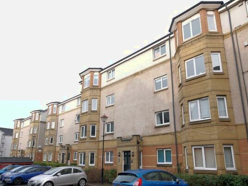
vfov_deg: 52.5
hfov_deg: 67.3
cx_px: 125
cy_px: 117
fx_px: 186
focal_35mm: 26
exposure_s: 1/80
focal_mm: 10
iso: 200
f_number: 4
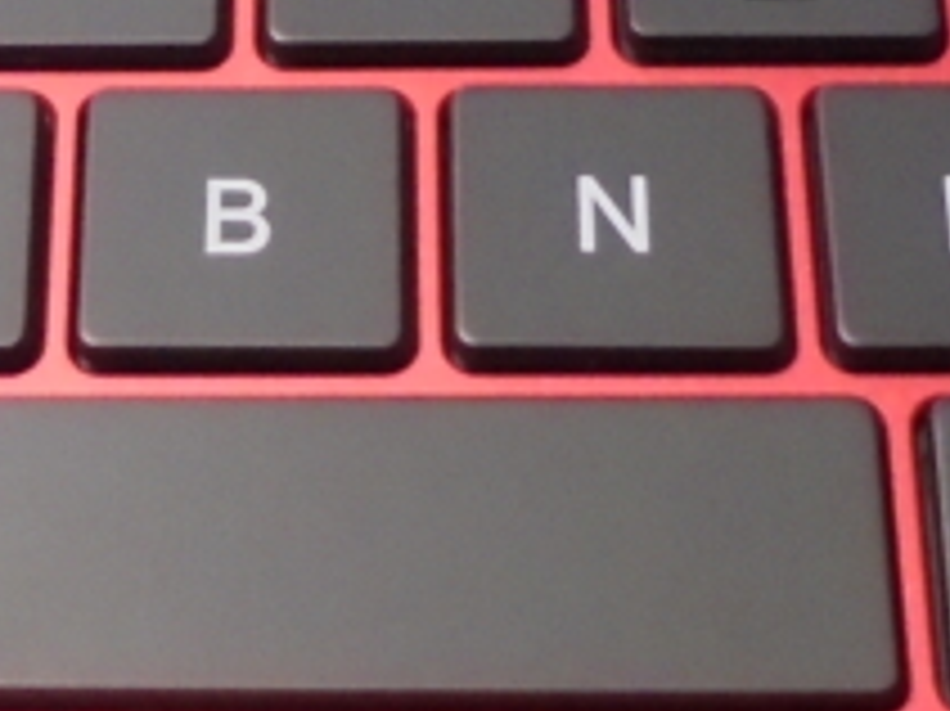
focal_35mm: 126
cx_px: 149
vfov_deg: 11.4
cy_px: -225
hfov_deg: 15.5
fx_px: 3456
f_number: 3.5
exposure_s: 1/25
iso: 400
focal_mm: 4.6
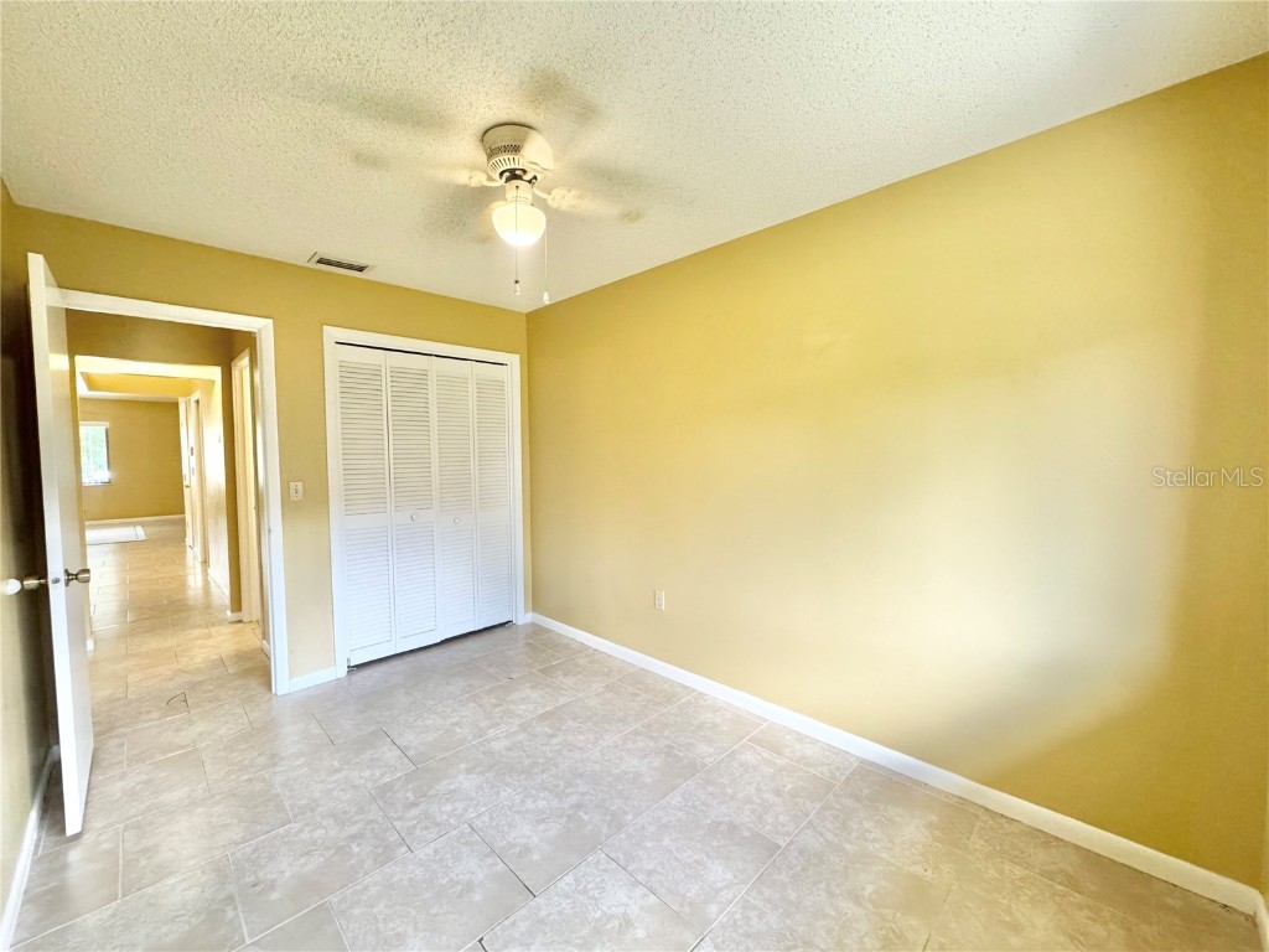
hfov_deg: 102.1
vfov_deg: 85.7
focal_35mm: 14
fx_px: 513
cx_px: 634
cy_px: 476
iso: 320
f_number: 2.2
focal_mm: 2.22
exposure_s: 1/120
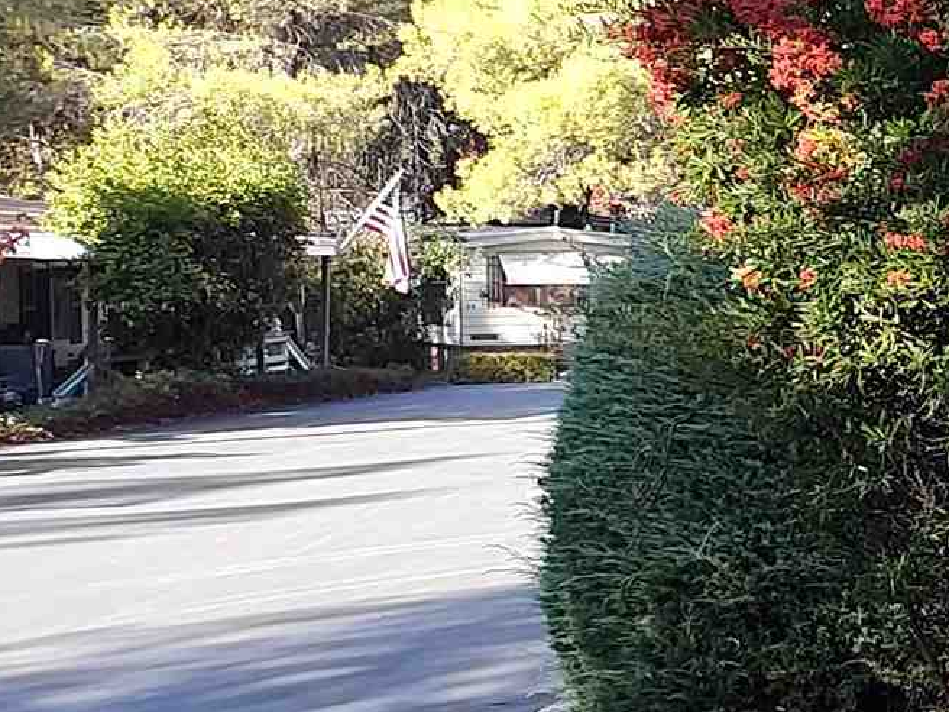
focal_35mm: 117
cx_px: 2206
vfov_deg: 12.7
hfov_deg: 13.1
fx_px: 3208
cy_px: 278
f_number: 1.7
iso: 141
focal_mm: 4.71
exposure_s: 1/200
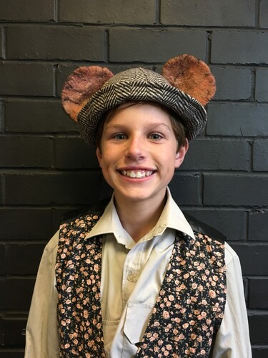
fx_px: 299
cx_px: 134
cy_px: 179
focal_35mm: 29
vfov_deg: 61.7
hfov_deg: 48.2
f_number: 2.2
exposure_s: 1/33
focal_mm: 4.15
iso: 160
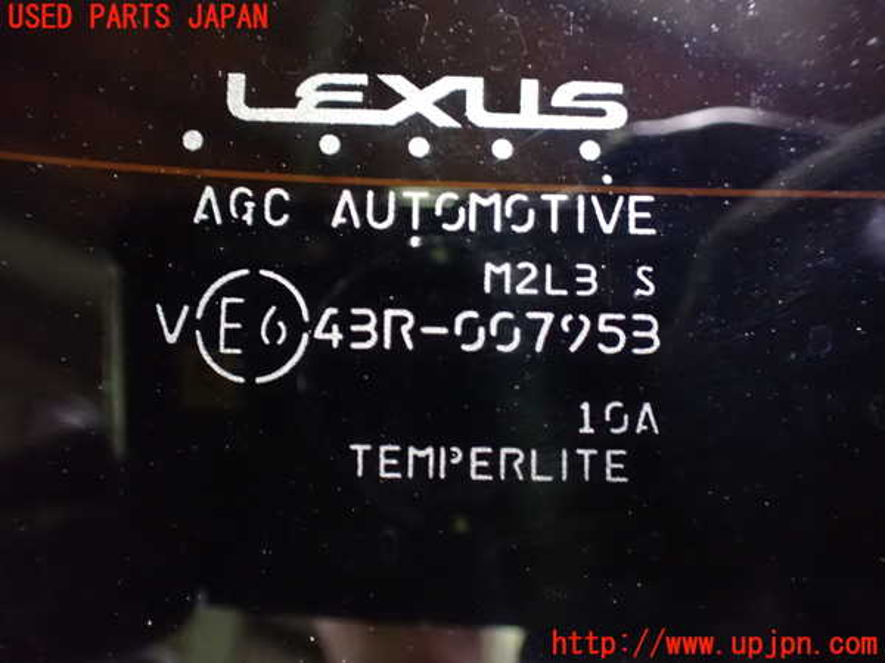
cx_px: 442
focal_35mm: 30
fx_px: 767
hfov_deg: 60.0
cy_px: 332
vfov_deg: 46.8
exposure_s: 1/20
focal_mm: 5.4
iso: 1600
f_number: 2.3
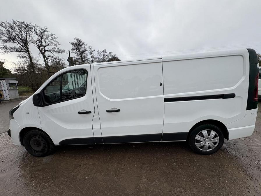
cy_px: 98
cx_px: 130
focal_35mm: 14
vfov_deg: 85.7
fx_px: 106
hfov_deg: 102.1
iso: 40
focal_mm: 2.22
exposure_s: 1/993
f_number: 2.2
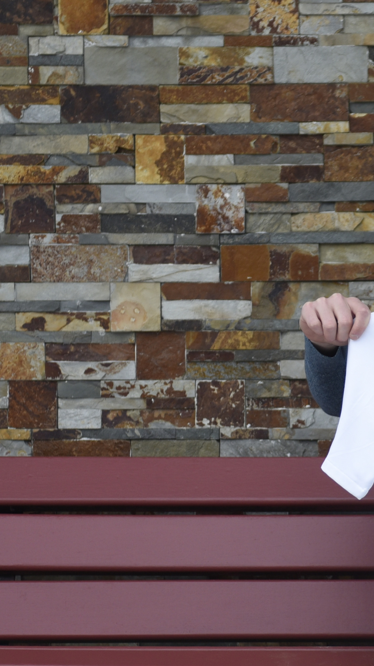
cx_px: 489
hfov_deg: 13.3
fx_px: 1552
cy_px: 333
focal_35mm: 88
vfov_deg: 24.2
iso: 400
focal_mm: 56
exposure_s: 1/800
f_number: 2.8
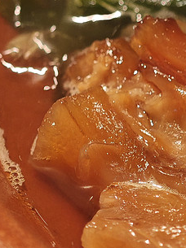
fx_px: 1414
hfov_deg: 7.5
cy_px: 91
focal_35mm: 197
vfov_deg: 10.0
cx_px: 182
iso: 500
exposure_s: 1/100
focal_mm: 12.28
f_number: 1.8
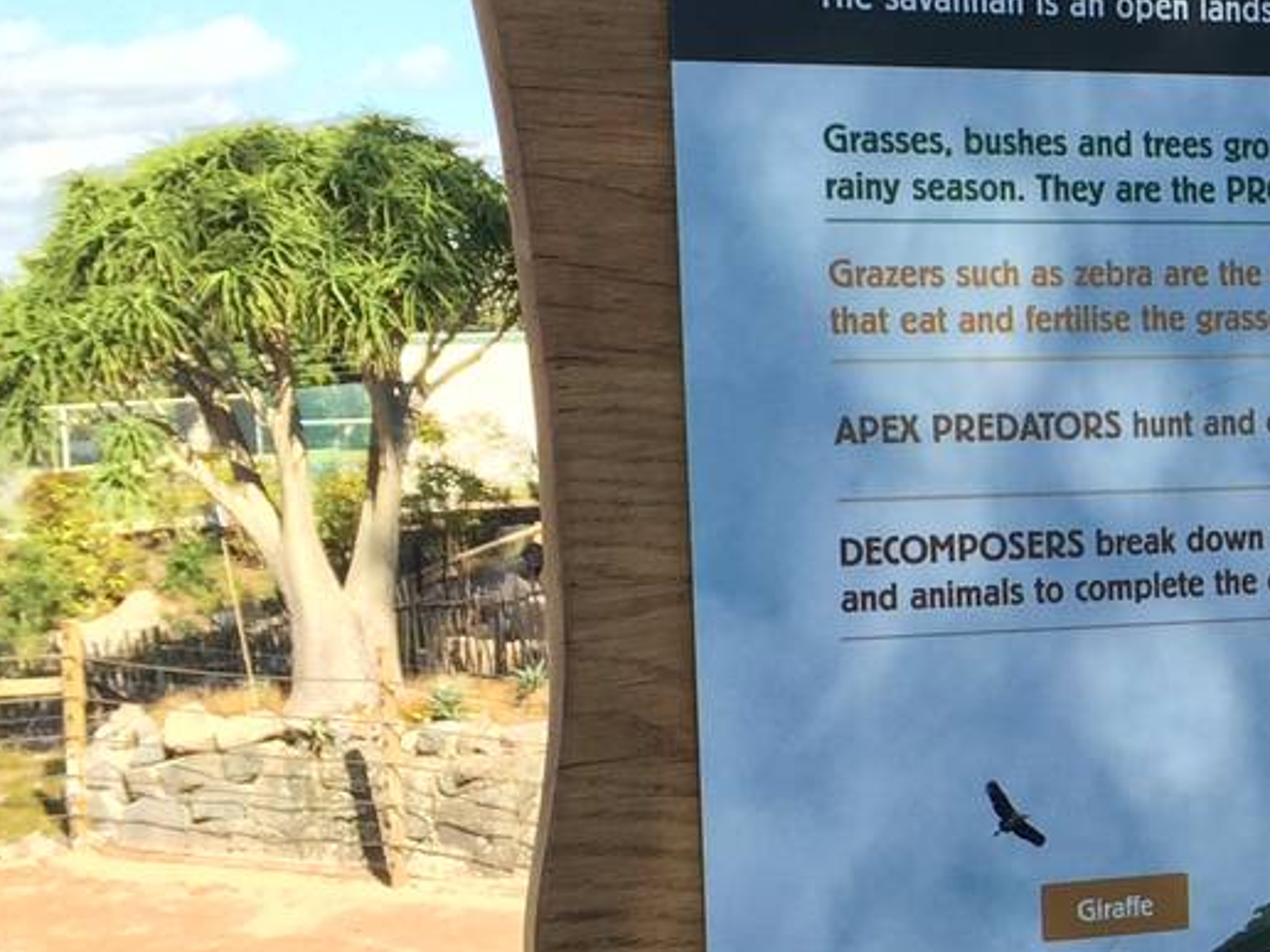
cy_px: 640
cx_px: 1661
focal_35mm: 90
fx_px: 3302
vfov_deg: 16.4
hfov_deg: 19.9
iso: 32
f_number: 2.2
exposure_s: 1/595
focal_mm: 4.15
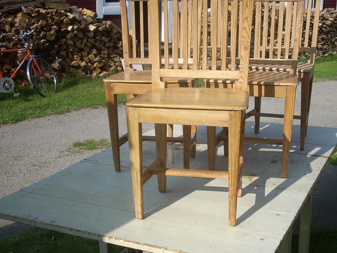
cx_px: 200
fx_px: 487
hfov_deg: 38.0
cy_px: 136
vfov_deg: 29.1
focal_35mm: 50
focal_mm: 6.2
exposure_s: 1/250
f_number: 5.6
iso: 64
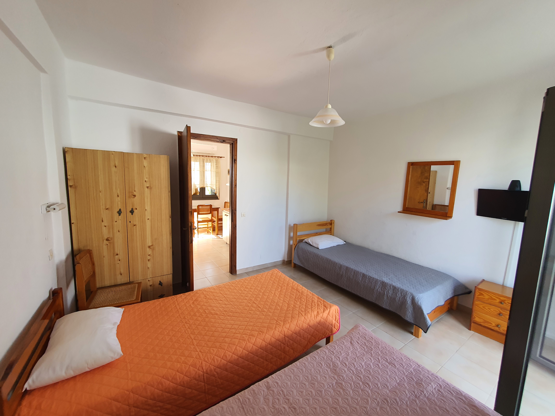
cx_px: 278
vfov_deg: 89.9
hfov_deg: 106.2
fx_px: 208
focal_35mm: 13
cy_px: 208
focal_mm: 1.8
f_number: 2.2
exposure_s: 1/60
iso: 80
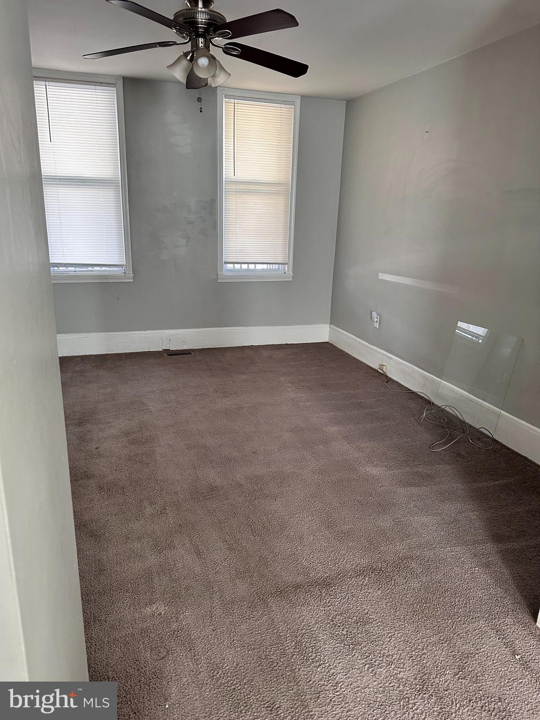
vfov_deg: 71.6
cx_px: 270
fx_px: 499
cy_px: 360
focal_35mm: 24
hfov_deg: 56.8
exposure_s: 1/60
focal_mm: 6.86
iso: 250
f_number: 1.78
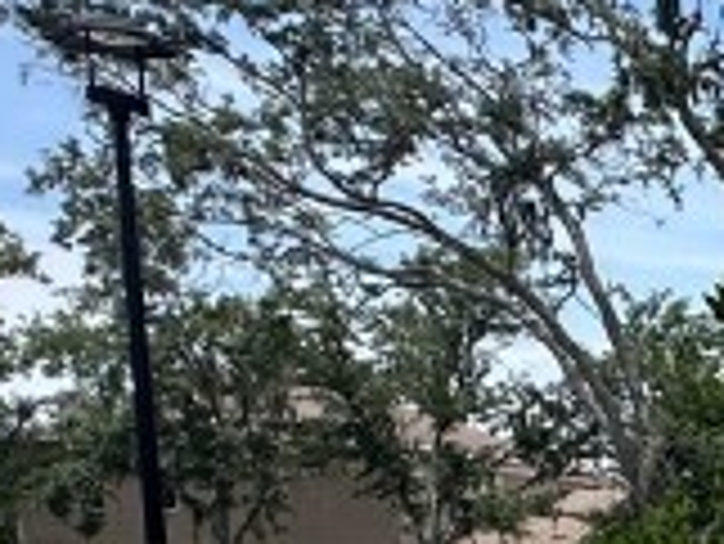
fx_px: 1863
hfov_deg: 14.4
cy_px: 841
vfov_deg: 15.2
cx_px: 1740
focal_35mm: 89
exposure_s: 1/1689
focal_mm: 2.22
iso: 50
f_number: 2.2
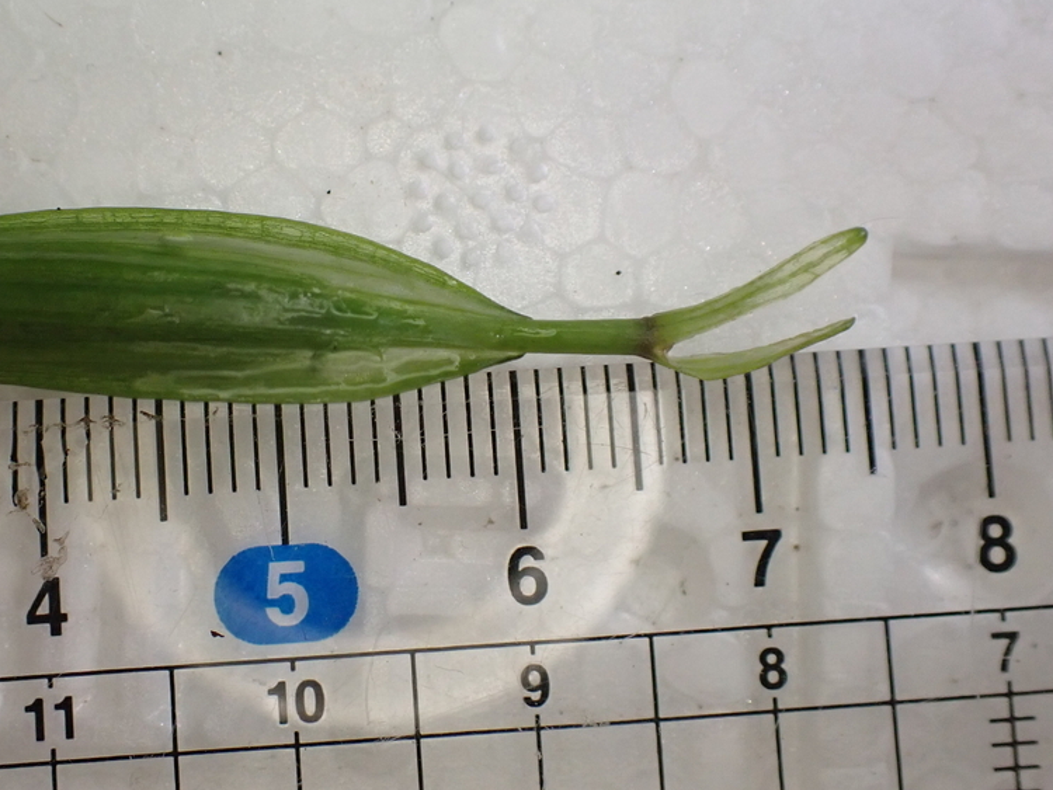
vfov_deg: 30.2
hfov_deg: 39.4
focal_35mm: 48
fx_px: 1461
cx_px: 411
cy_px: 319
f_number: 2.3
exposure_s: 1/125
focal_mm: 5.4
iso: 320
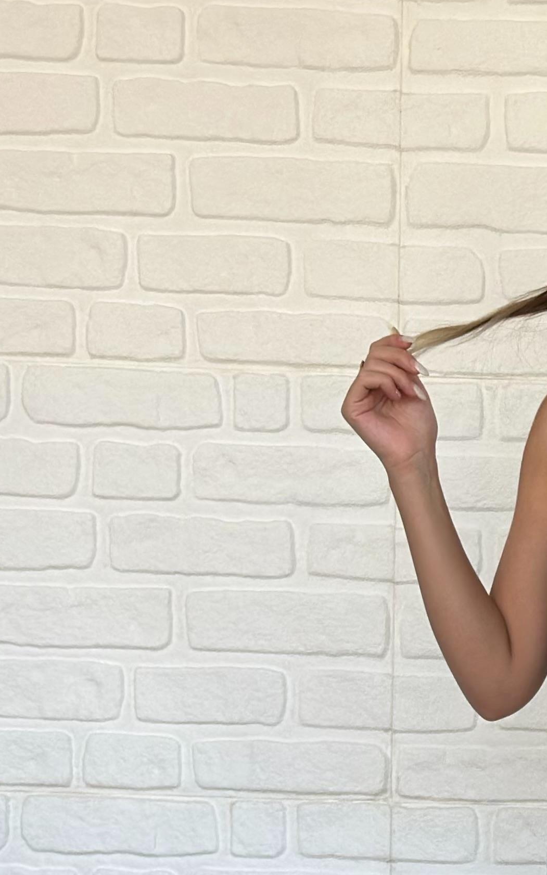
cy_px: 1026
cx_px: 675
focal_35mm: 122
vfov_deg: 16.5
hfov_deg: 10.5
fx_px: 2910
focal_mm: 6.86
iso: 80
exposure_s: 1/441
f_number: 1.78
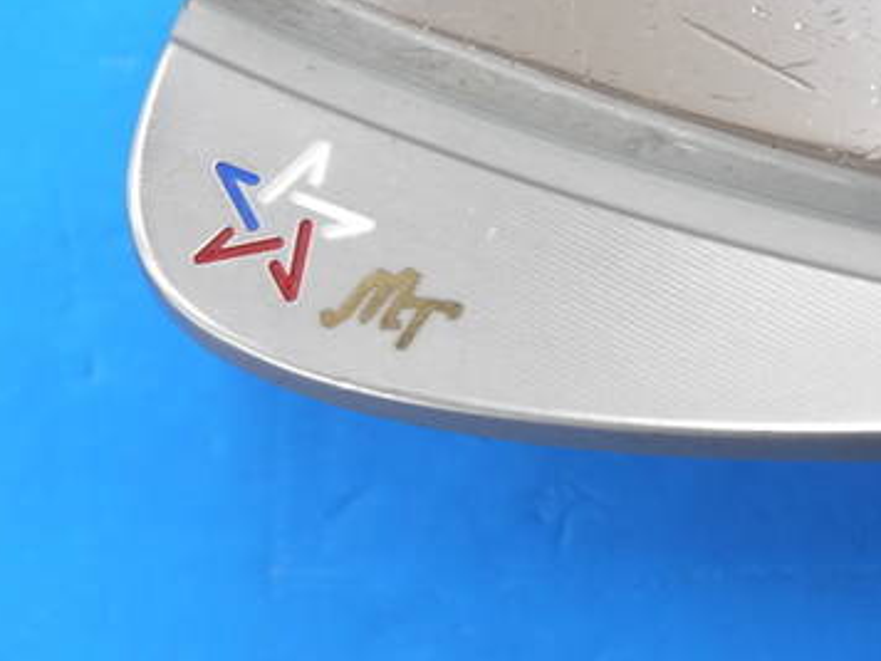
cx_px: 653
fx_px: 3843
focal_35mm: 151
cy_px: 149
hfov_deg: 13.0
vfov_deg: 9.8
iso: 800
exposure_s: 1/100
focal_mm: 42
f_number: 5.6
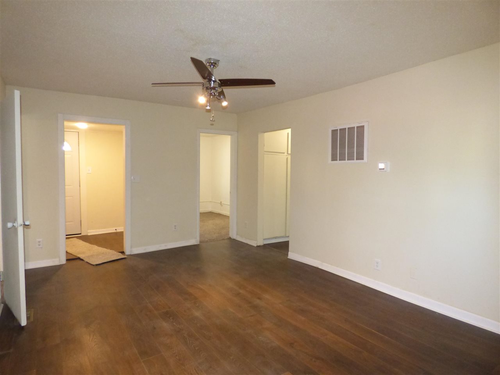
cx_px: 250
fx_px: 289
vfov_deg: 66.0
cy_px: 188
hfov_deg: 81.7
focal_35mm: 20
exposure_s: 1/60
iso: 800
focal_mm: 3.58
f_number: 2.8
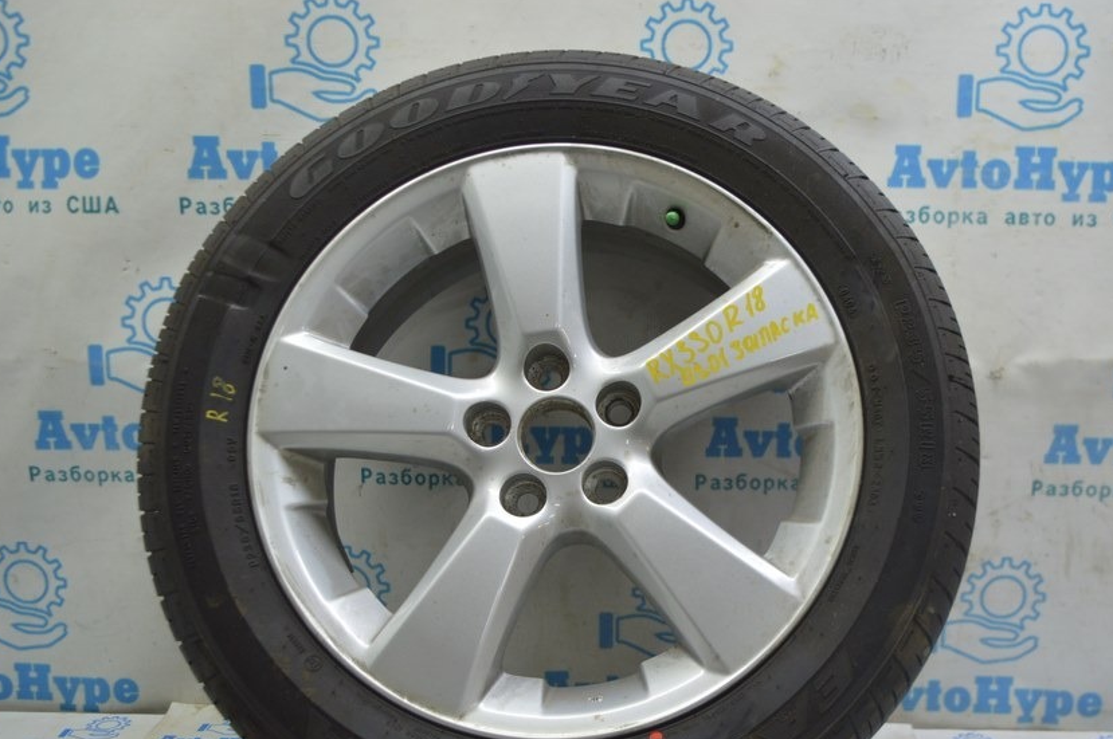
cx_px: 624
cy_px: 449
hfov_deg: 45.7
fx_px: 1316
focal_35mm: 43
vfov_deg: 31.3
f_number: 3.8
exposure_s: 1/50
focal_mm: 23
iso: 400
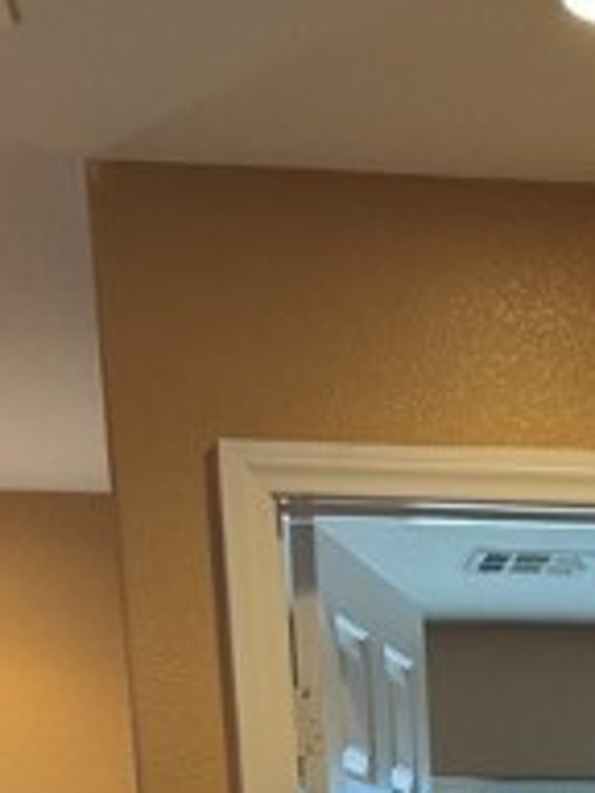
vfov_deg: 16.4
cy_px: 1512
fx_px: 2200
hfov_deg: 14.7
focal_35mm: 96
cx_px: 781
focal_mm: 6.76
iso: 125
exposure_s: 1/60
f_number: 1.78
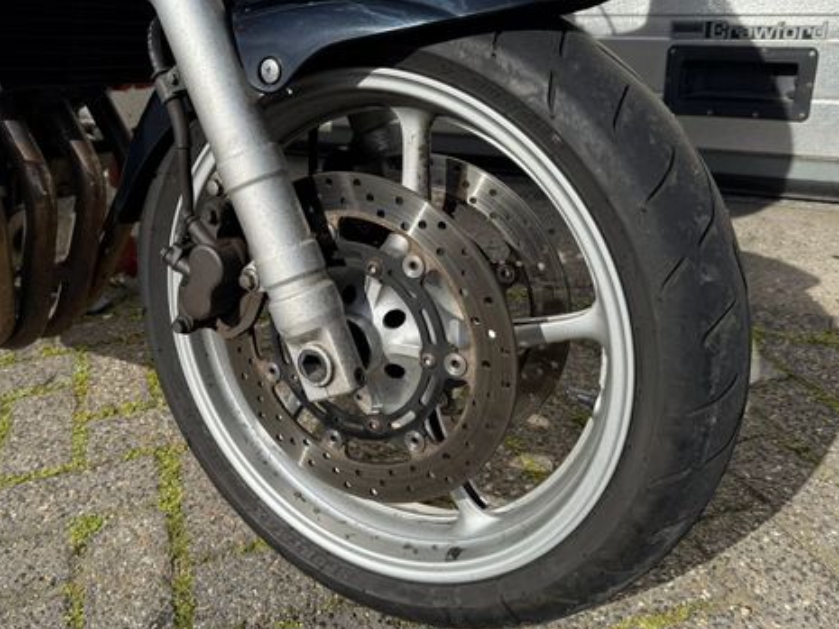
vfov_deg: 42.9
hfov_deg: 54.9
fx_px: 800
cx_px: 332
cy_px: 287
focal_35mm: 33
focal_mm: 6.76
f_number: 1.78
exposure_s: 1/7353
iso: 125
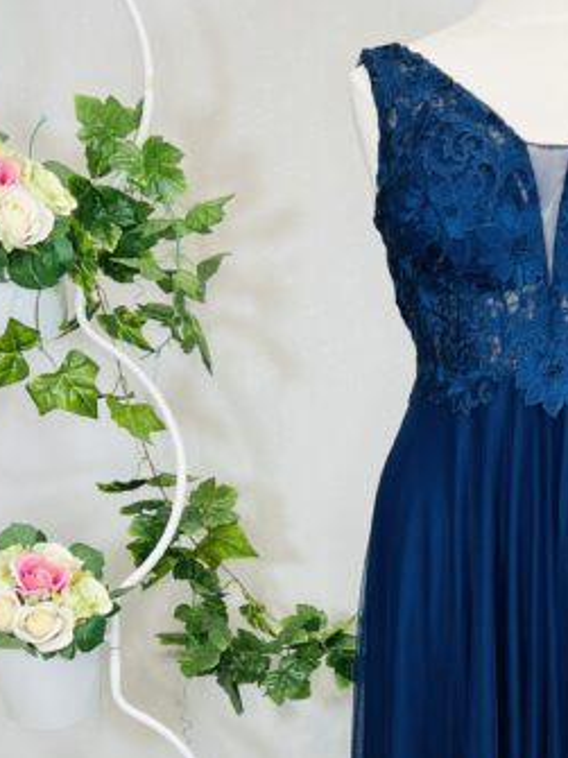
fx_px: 1292
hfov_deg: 23.9
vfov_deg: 31.3
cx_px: 539
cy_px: 672
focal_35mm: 59
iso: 50
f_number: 1.5
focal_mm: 5.7
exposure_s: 1/100
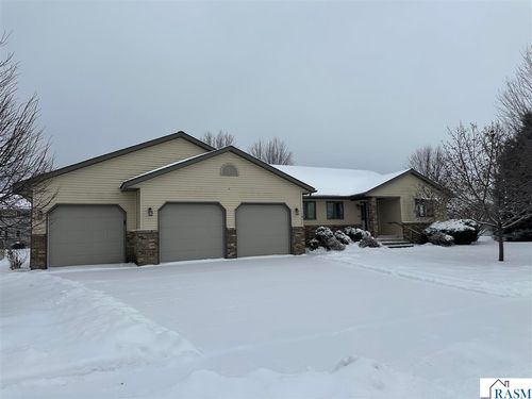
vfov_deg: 56.8
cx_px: 266
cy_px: 200
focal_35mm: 24
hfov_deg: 71.6
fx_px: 369
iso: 80
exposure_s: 1/5525
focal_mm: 6.86
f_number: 1.78
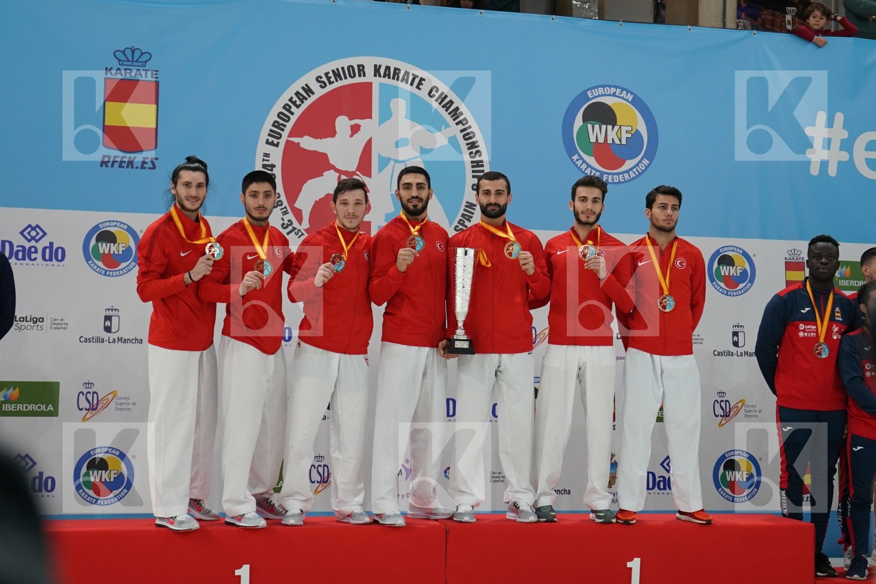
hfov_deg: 37.5
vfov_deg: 25.5
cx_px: 445
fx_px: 1289
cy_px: 291
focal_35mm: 53
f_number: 2.8
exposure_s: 1/250
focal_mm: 35
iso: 800
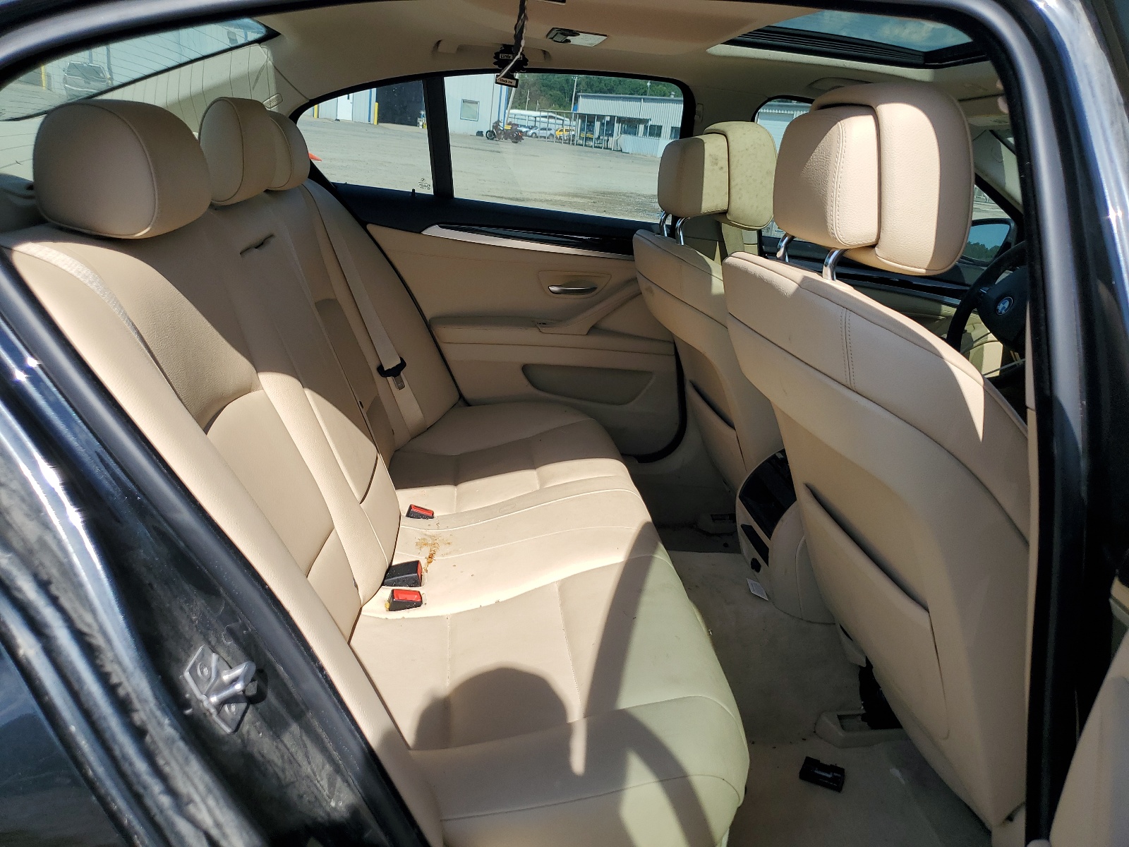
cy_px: 424
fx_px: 848
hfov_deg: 67.3
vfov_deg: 53.1
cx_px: 564
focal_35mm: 26
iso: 50
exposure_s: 1/2500
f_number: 1.5
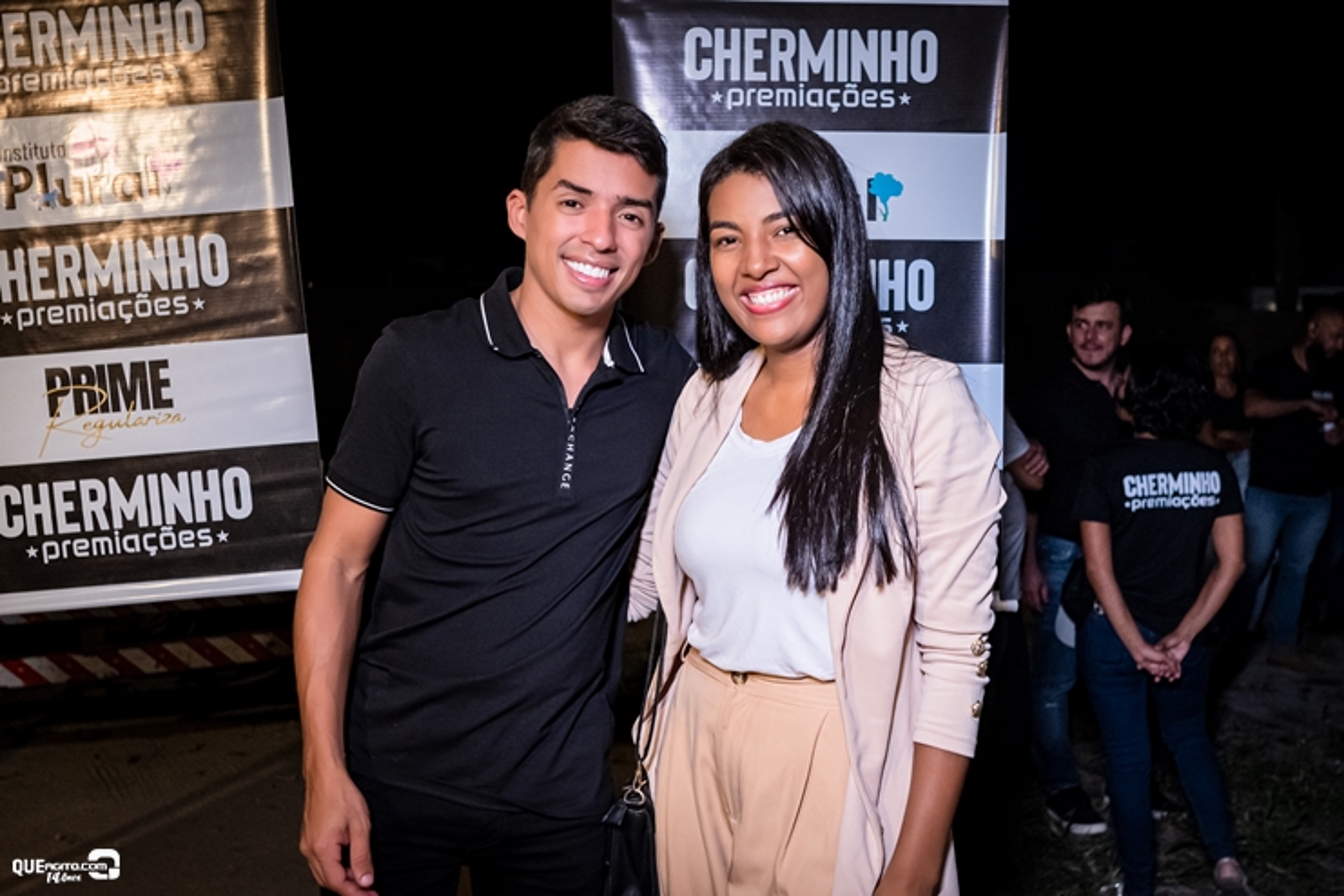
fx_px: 1344
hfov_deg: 53.1
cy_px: 448
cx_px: 672
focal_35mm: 36
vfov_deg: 36.9
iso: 2500
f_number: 2.8
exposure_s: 1/250
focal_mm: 24
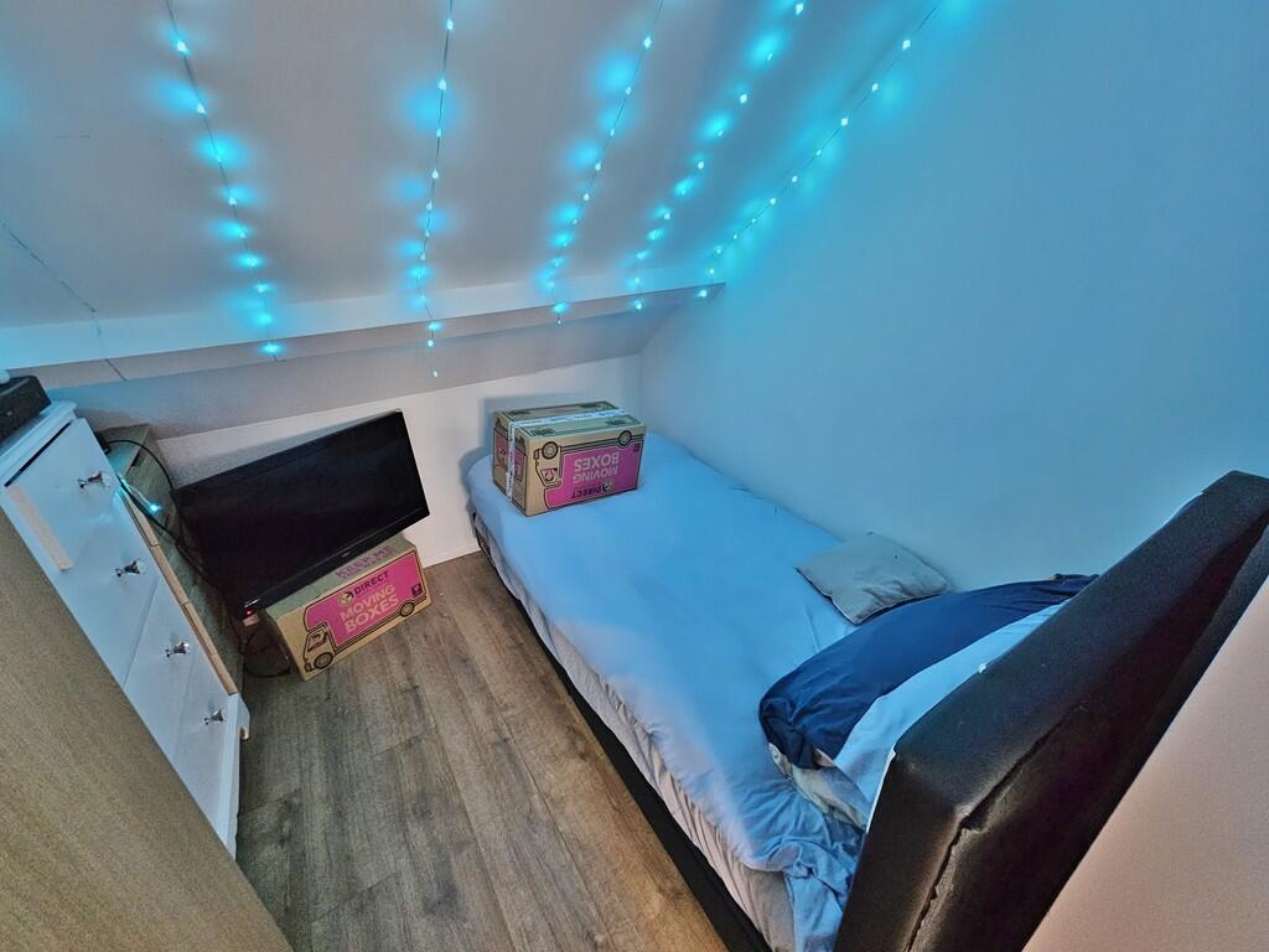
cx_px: 634
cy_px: 476
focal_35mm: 13
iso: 640
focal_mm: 2.2
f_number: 2.2
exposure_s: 1/25
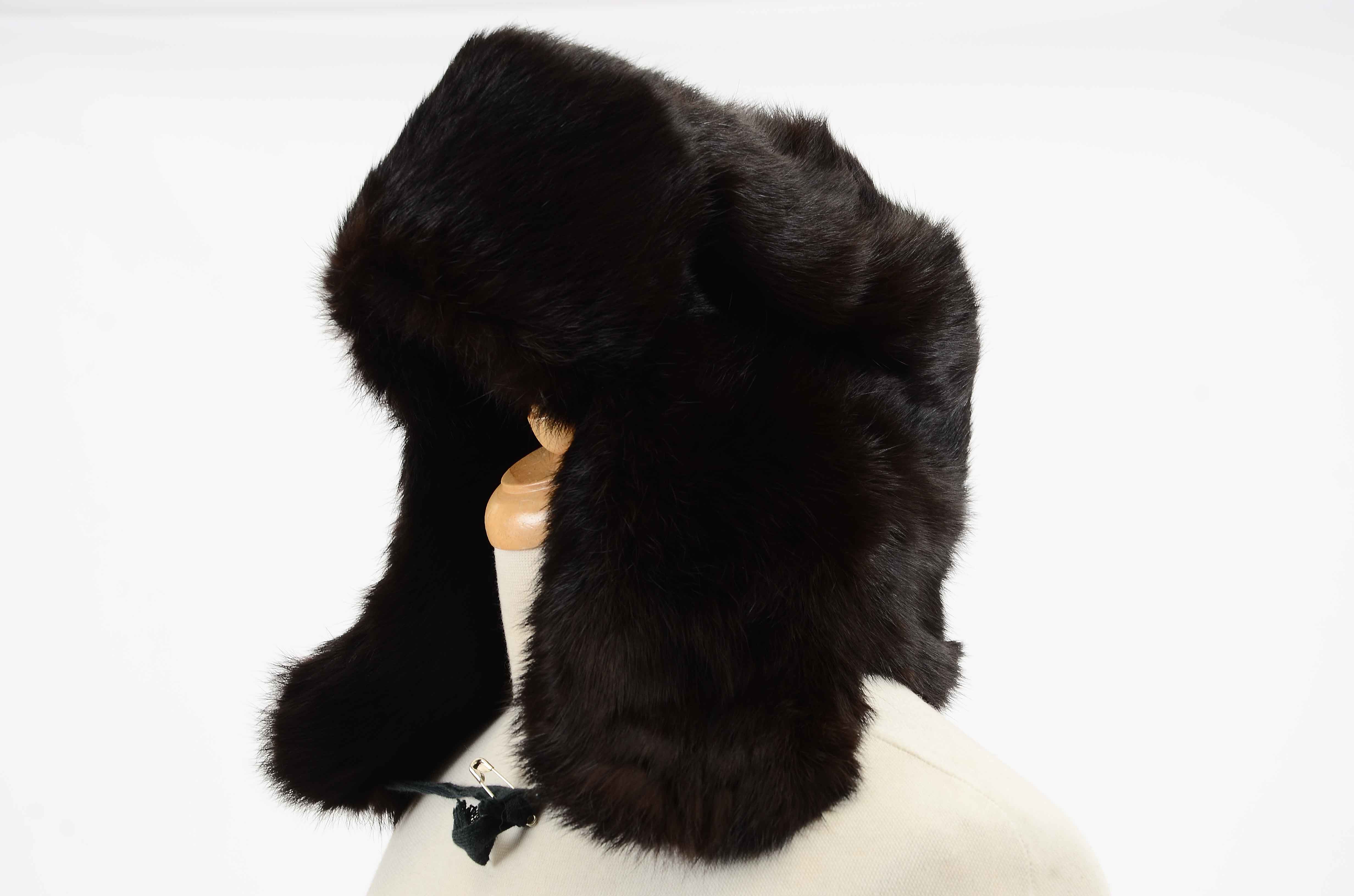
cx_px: 677
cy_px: 448
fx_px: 3491
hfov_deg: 22.0
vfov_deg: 14.6
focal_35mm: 93
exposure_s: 1/80
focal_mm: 62
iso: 160
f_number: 7.1
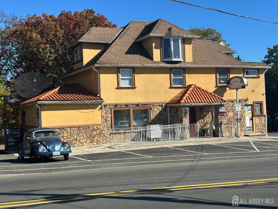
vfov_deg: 30.3
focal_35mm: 48
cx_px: 139
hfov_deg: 39.7
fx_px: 385
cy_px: 104
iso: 64
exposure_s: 1/3731
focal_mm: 6.86
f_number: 1.78
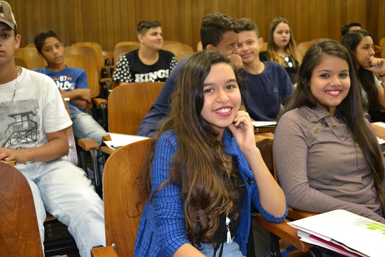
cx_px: 192
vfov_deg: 36.9
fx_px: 385
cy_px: 128
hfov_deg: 53.1
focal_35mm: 36
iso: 2500
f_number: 4
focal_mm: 24
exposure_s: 1/60
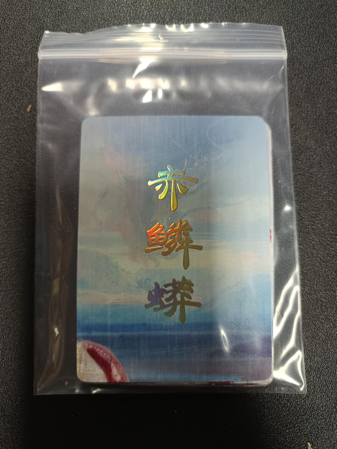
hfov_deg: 56.8
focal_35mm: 24
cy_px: 224
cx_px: 168
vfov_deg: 71.6
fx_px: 312
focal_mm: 5.31
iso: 796
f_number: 1.7
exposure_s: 1/50
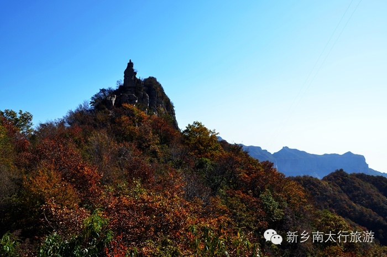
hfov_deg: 62.0
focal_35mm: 30
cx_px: 194
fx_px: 322
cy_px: 128
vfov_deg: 43.4
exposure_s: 1/250
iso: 110
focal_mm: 20
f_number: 8
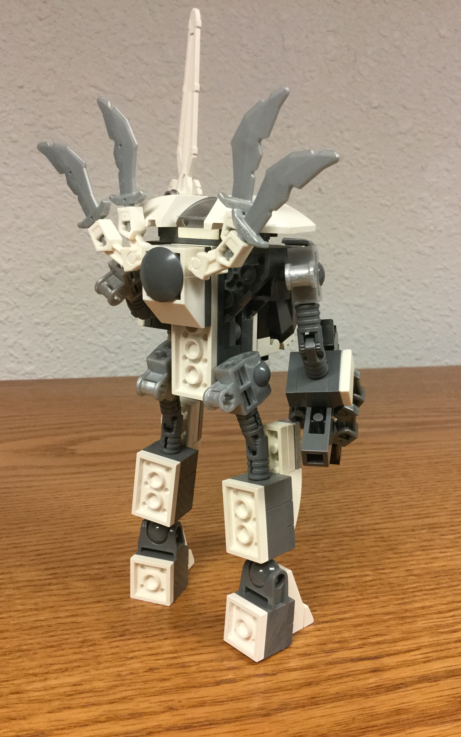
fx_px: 663
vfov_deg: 58.1
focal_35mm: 33
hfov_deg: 38.3
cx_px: 258
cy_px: 368
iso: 100
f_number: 2.4
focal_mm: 3.3
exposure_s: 1/30
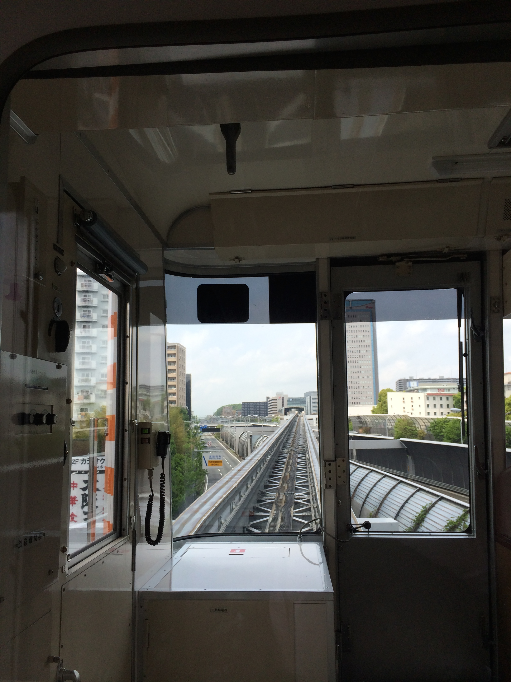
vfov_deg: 60.0
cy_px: 341
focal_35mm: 30
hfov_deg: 46.8
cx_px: 256
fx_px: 590
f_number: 2.2
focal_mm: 4.12
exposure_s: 1/1001
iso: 32
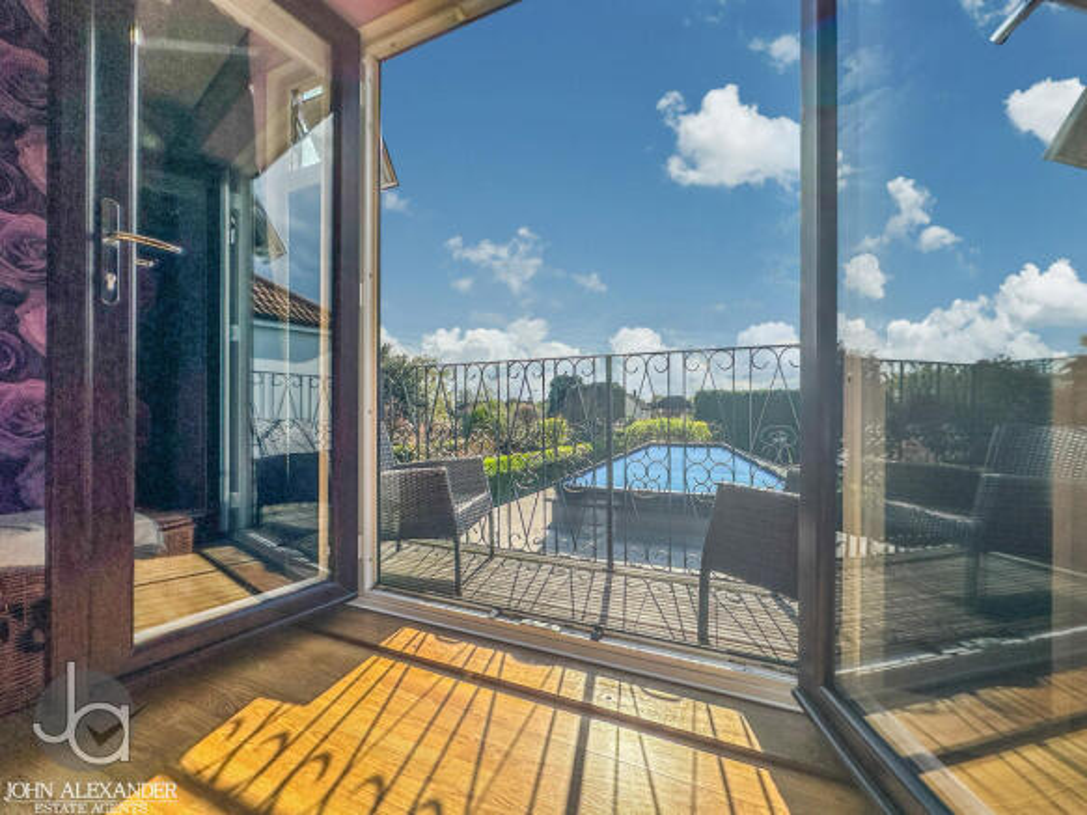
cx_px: 544
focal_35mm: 14
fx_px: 440
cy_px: 408
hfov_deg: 102.1
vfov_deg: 85.7
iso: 50
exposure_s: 1/6400
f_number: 2.2
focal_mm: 2.22
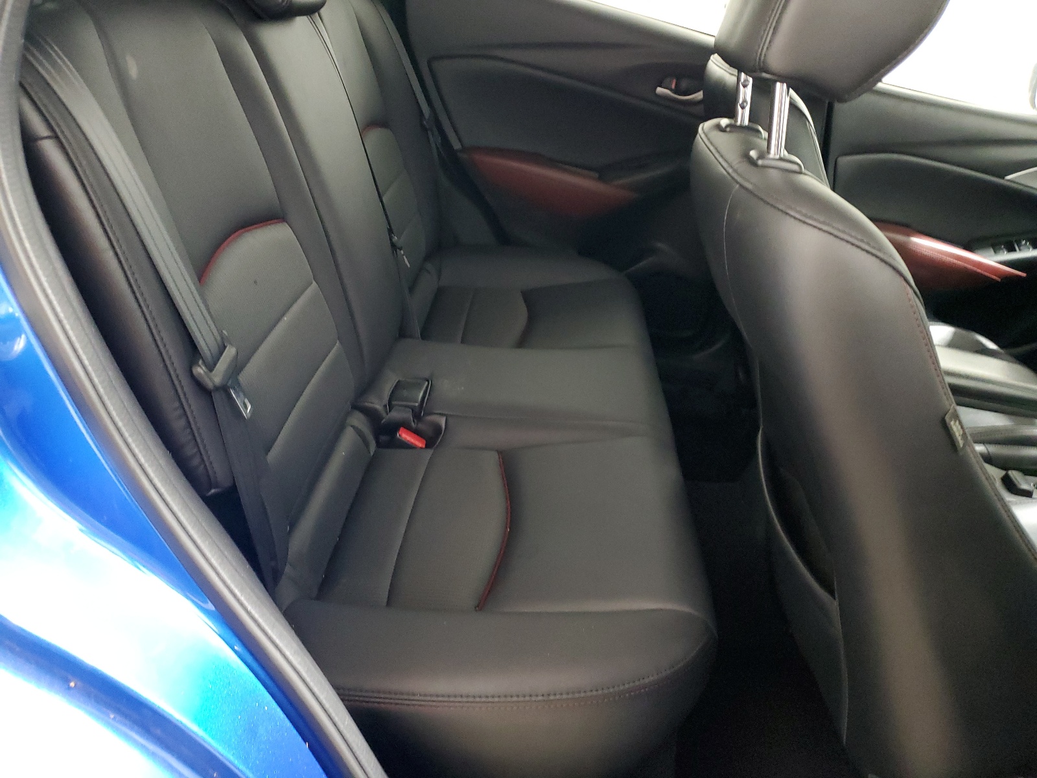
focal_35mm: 26
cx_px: 518
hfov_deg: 67.3
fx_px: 779
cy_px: 389
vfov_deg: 53.1
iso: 410
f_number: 1.5
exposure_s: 1/15
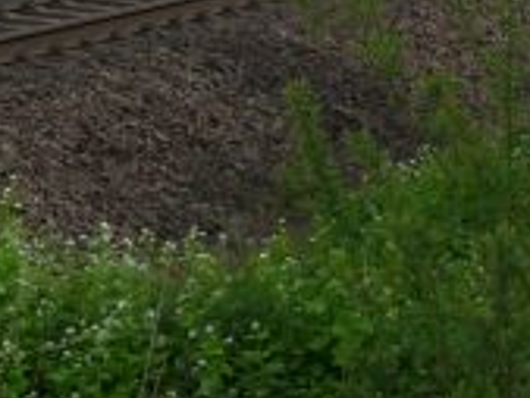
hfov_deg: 7.6
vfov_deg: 5.6
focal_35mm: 260
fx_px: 3984
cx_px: 436
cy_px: -298
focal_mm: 9.3
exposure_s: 1/500
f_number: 4.3
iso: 100
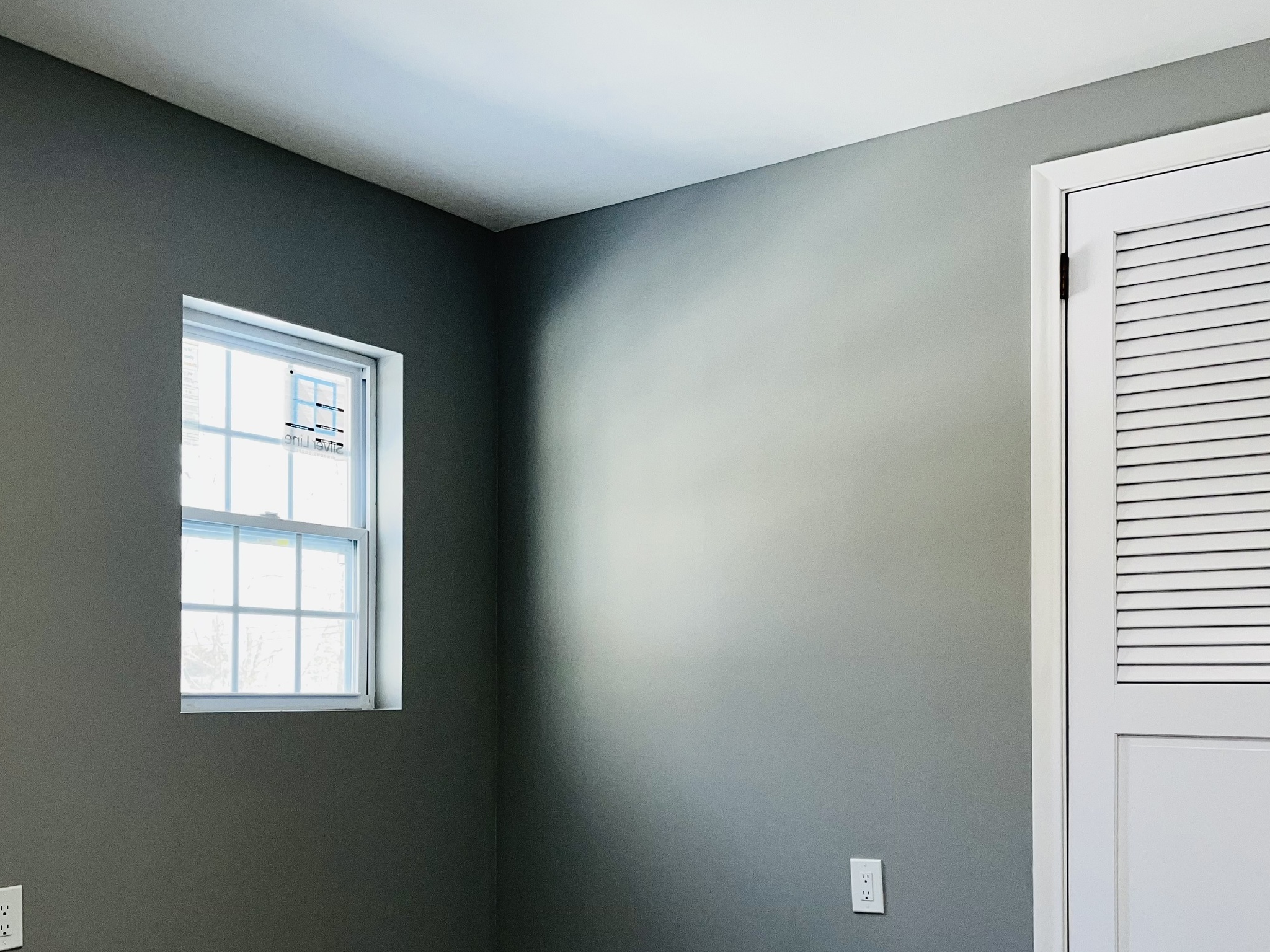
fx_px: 1431
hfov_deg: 47.9
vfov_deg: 36.3
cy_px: 653
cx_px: 637
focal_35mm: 39
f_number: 1.6
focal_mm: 5.1
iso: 40
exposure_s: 1/120
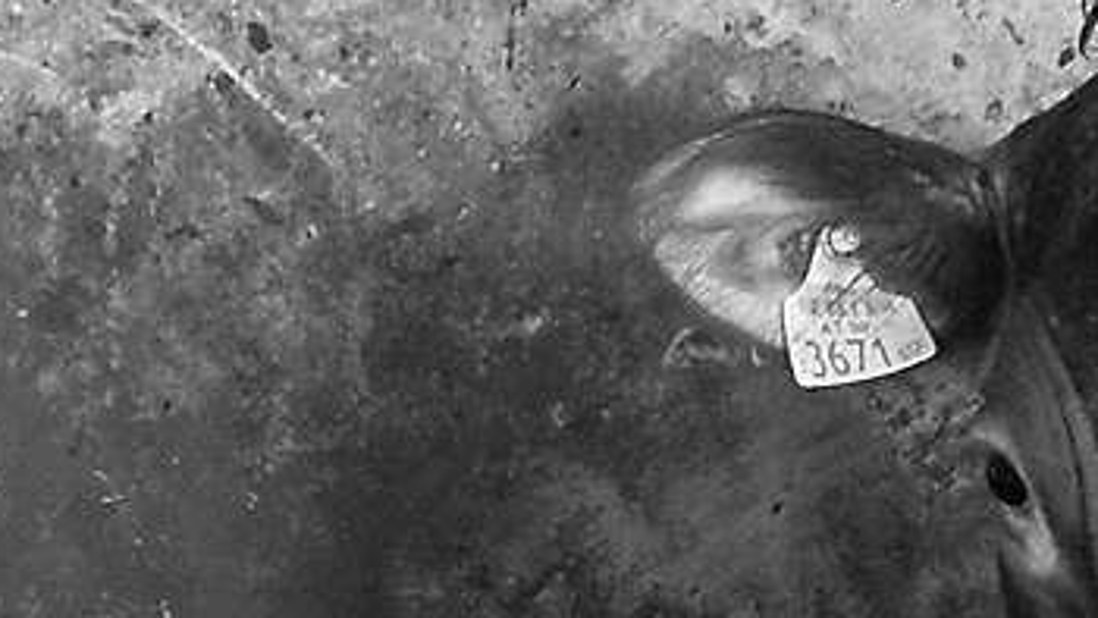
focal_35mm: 201
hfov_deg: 10.7
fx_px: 5853
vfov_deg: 5.8
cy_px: 1517
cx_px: 458
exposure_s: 1/10
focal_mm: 28
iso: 5000
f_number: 16
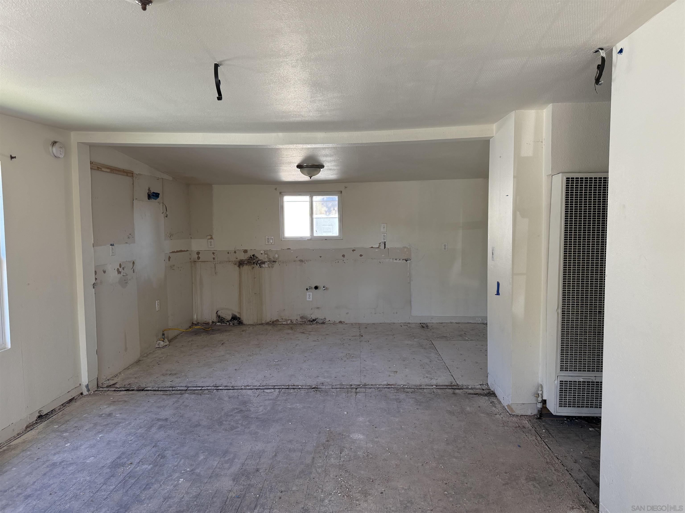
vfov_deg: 56.8
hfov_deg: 71.6
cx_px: 342
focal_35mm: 24
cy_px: 256
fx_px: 475
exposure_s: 1/243
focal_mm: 6.76
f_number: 1.78
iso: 160
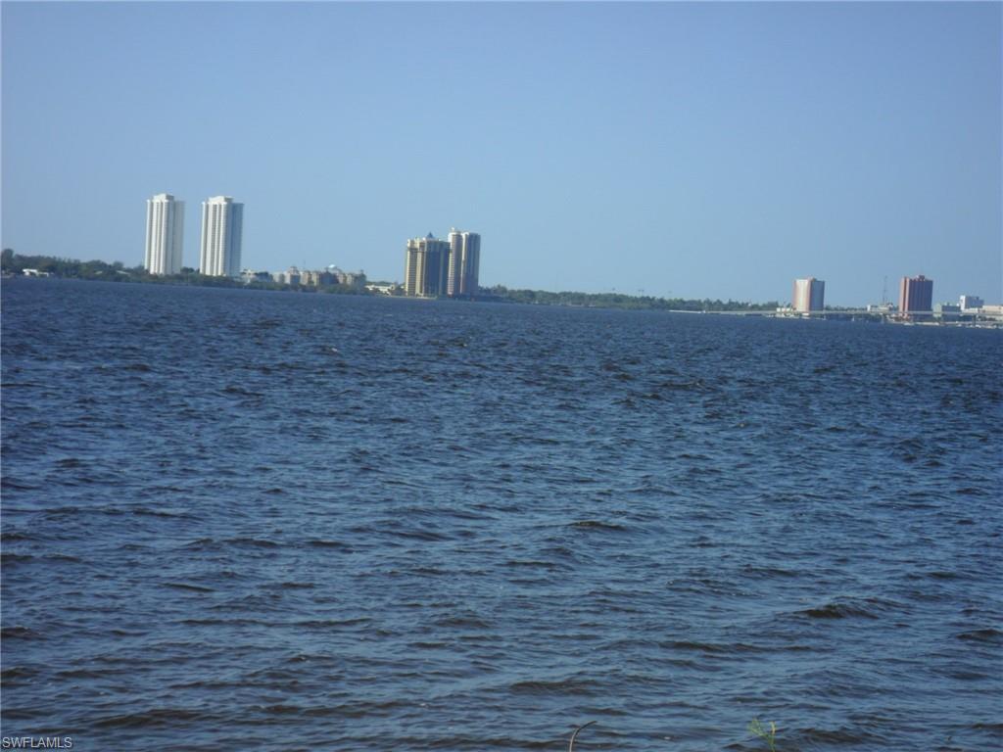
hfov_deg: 18.2
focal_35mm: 108
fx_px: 3129
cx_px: 502
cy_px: 376
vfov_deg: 13.7
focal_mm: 19.6
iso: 80
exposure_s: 1/750
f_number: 5
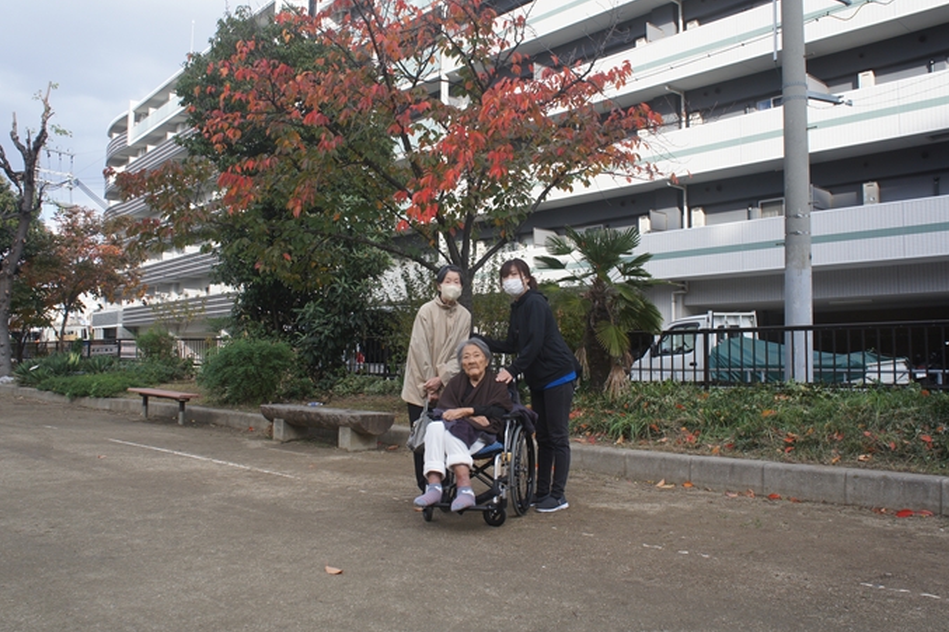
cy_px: 311
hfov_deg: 60.3
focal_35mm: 31
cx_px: 477
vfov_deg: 42.3
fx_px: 817
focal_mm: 20
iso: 200
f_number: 7.1
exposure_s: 1/200
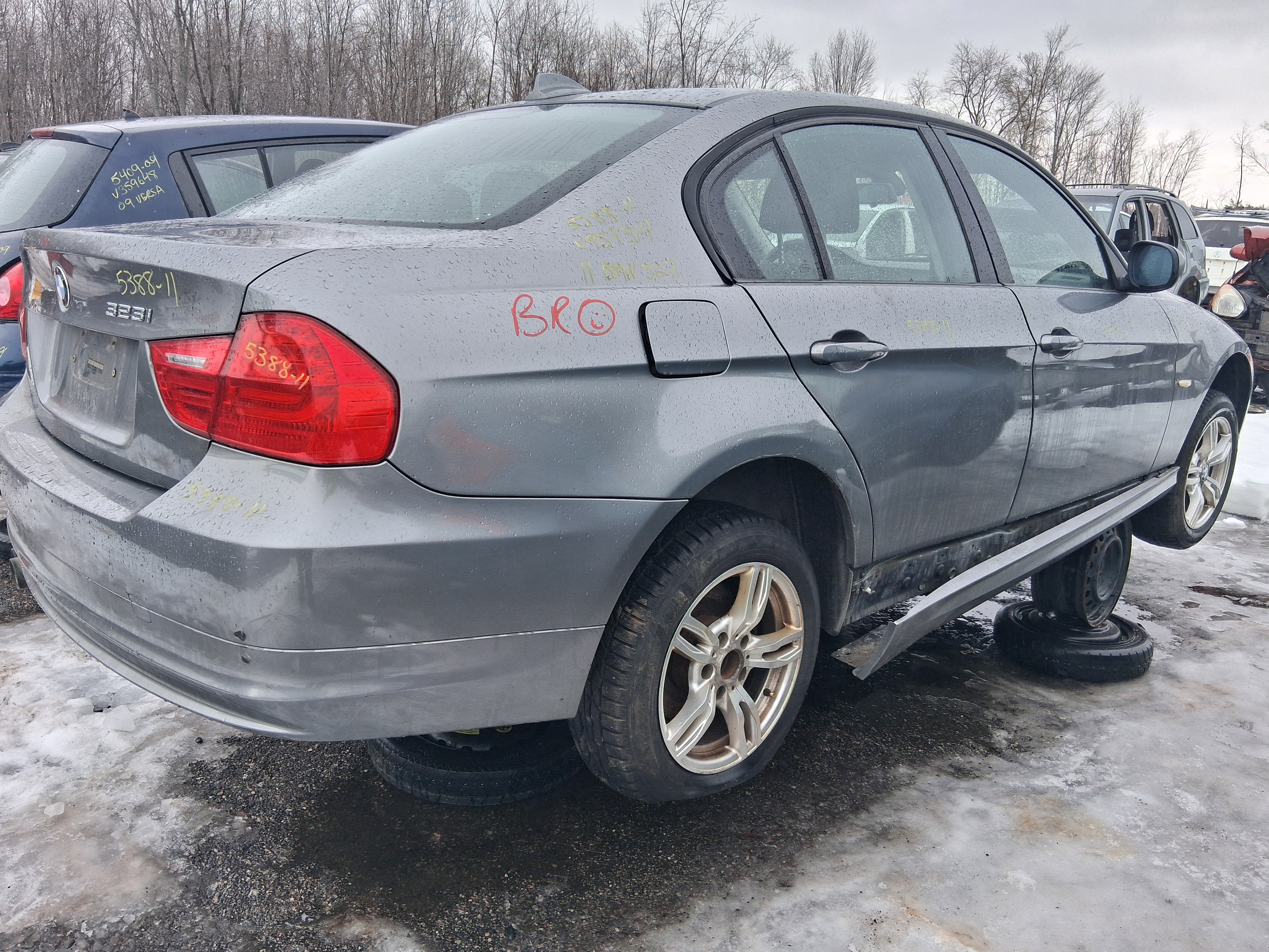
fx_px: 990
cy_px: 477
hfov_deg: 65.3
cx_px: 631
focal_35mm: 27
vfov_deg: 51.4
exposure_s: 1/120
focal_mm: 3.98
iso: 64
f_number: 1.8
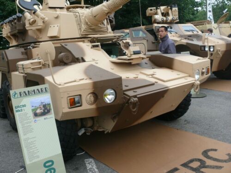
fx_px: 234
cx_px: 116
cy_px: 86
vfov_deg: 40.7
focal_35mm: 35
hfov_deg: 52.6
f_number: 4
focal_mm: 7.4
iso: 100
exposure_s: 1/160
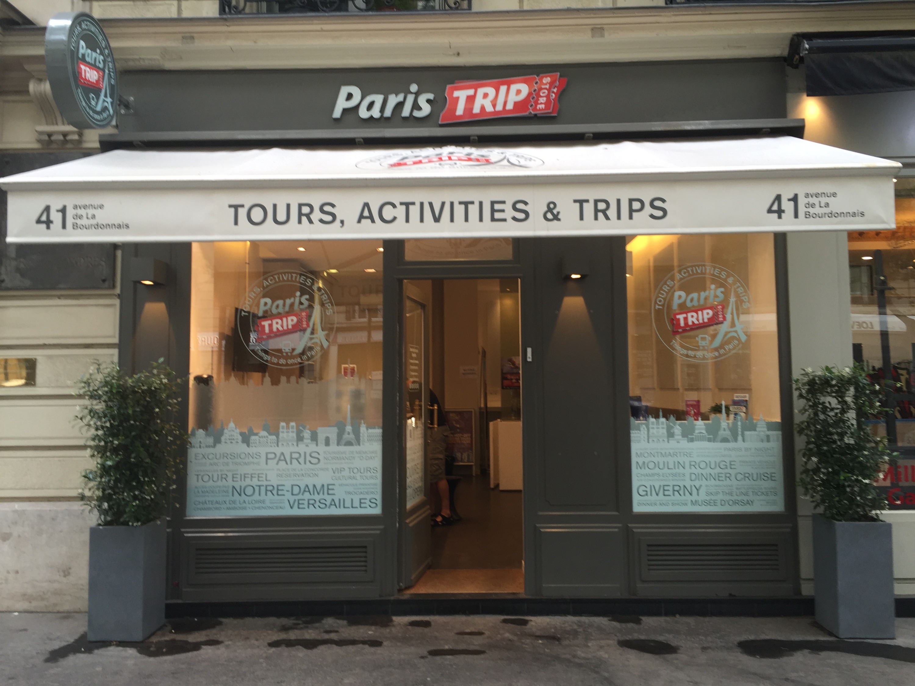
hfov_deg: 61.7
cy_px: 343
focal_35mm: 29
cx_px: 458
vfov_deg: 48.2
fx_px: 767
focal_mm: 4.15
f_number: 2.2
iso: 32
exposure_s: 1/50
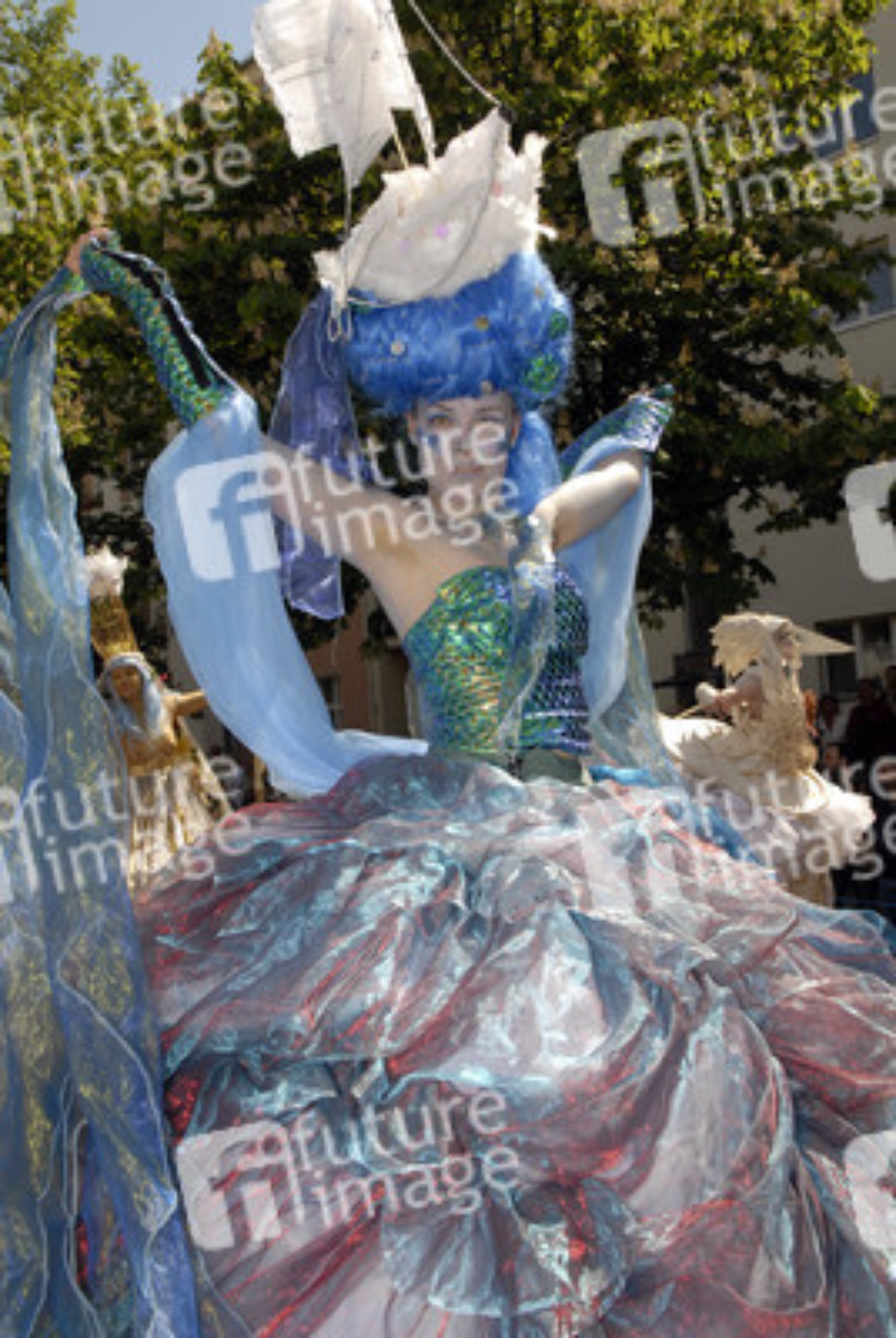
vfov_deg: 55.0
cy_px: 669
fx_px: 1283
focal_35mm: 34
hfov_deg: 38.5
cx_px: 448
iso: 200
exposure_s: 1/250
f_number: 10
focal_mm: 23
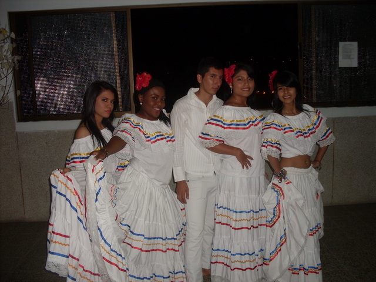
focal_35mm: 38
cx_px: 188
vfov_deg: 37.7
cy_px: 141
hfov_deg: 49.0
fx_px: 413
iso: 100
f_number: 2.8
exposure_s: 1/45
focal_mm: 6.3
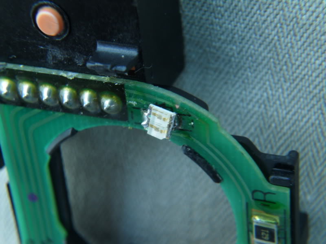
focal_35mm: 50
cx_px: 163
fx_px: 471
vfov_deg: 29.1
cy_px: 122
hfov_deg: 38.2
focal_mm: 9
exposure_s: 1/6
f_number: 4.3
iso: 80
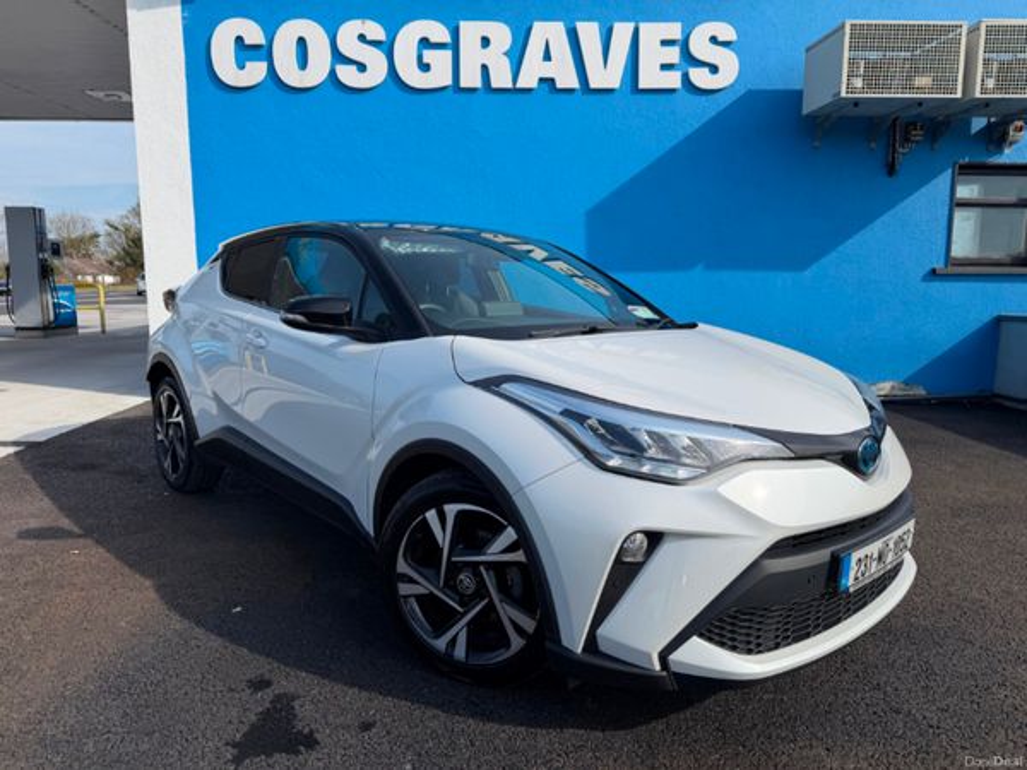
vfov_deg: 56.8
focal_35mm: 24
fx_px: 712
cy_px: 385
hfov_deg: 71.6
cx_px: 514
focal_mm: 6.76
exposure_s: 1/5319
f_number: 1.78
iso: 80
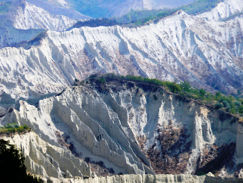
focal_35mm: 432
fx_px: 3033
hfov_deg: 4.6
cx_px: 122
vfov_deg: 3.4
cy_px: 92
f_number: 7.1
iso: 80
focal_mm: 72
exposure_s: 1/400
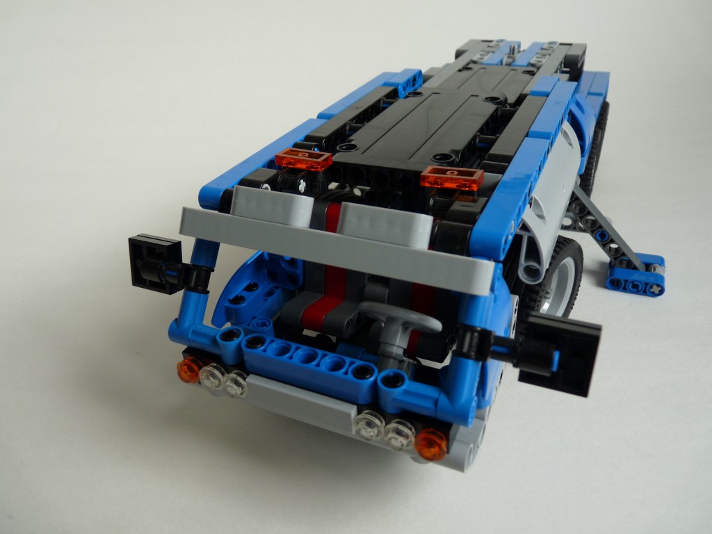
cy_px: 267
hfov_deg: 65.3
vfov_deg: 51.4
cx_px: 356
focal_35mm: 27
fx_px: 555
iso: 100
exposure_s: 1/30
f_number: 2.8
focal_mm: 4.8
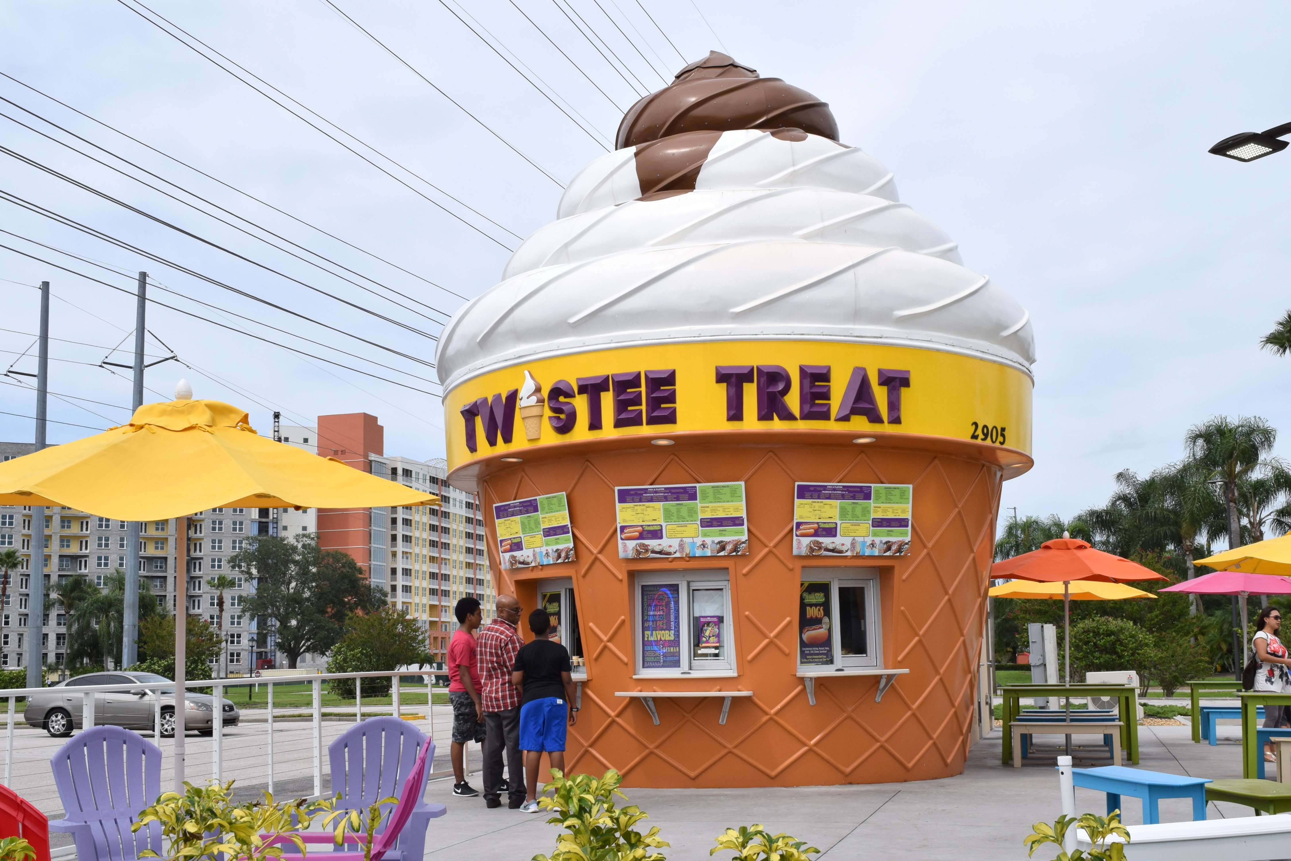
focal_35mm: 42
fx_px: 1506
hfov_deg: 46.4
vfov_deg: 31.9
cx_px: 646
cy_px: 430
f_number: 13
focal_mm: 28
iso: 400
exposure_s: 1/640
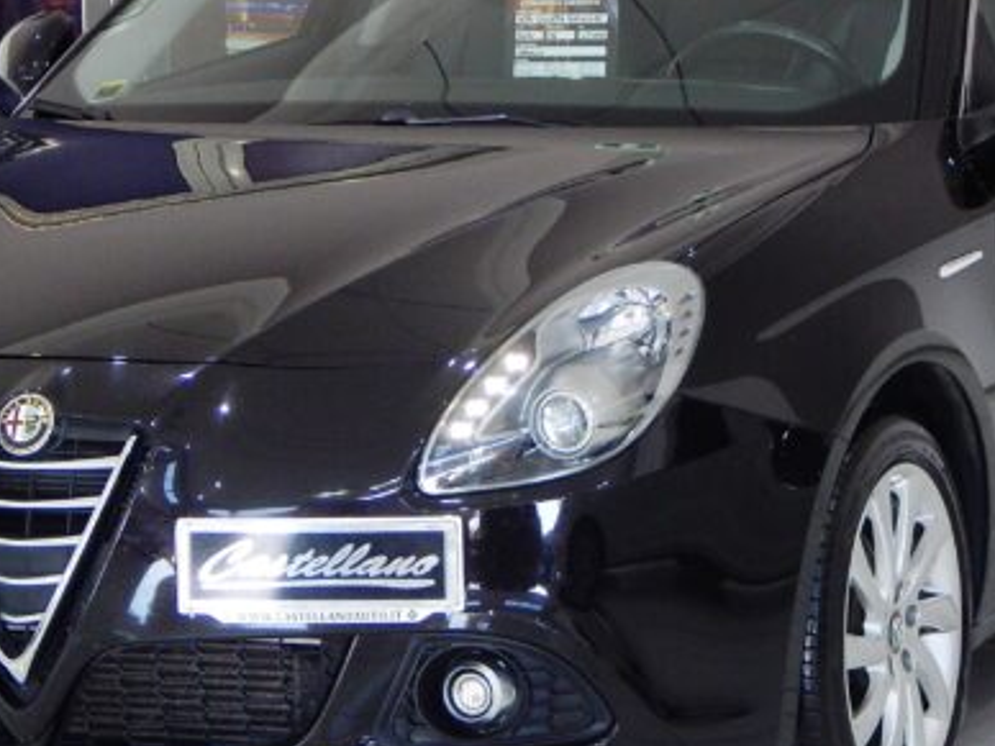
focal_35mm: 206
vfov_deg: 7.2
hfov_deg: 9.6
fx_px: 5921
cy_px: 285
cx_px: 533
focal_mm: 18.7
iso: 280
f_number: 4.5
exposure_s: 1/30
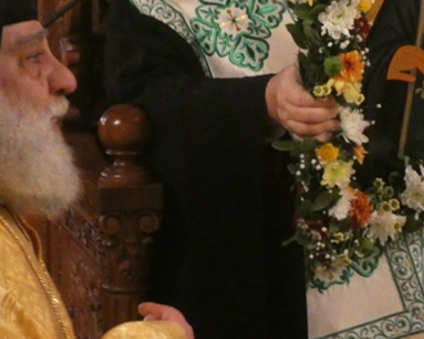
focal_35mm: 260
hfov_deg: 7.4
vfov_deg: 5.9
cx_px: 299
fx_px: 3263
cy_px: 94
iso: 1600
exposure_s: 1/13
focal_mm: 19.7
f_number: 5
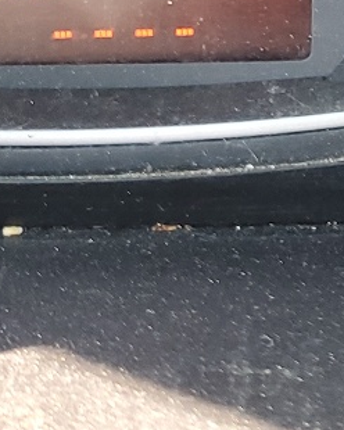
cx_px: 558
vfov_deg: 14.0
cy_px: -173
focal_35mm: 131
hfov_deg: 11.2
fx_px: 1667
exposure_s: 1/60.2
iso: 65
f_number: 1.5
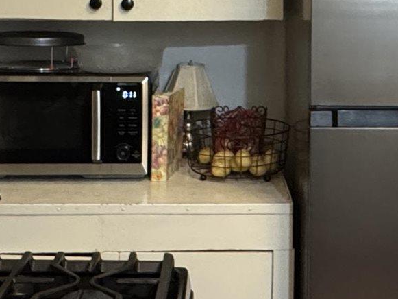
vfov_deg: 19.5
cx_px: 281
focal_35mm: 74
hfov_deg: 26.1
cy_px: 19
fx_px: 851
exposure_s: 1/60
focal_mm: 2.22
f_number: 2.2
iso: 400
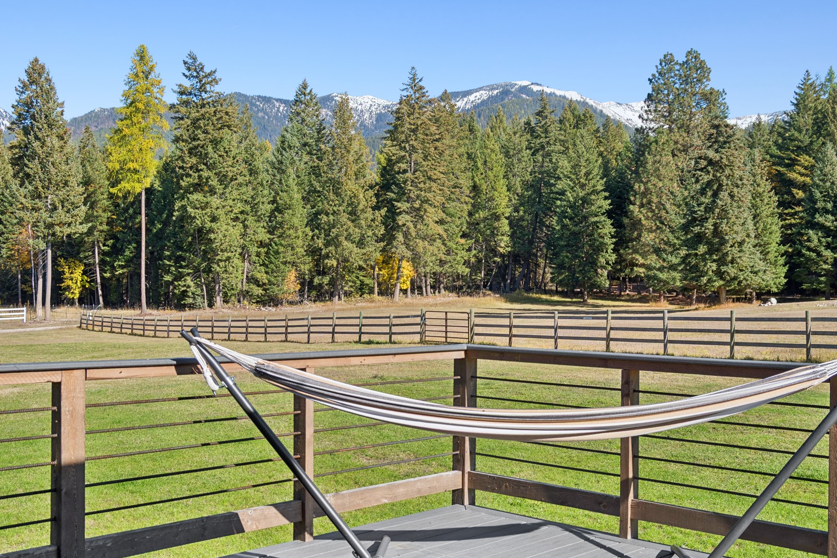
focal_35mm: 41
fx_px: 953
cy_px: 285
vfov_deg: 32.6
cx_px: 425
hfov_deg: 47.4
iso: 100
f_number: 6.3
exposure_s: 1/500
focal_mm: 22
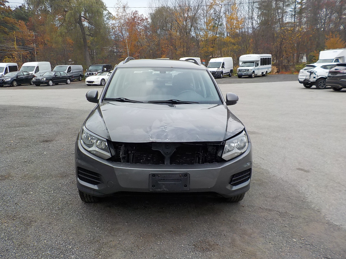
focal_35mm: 30
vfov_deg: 46.8
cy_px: 130
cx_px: 173
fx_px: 300
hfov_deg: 60.0
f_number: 3.3
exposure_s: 1/320
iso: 125
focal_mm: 4.1
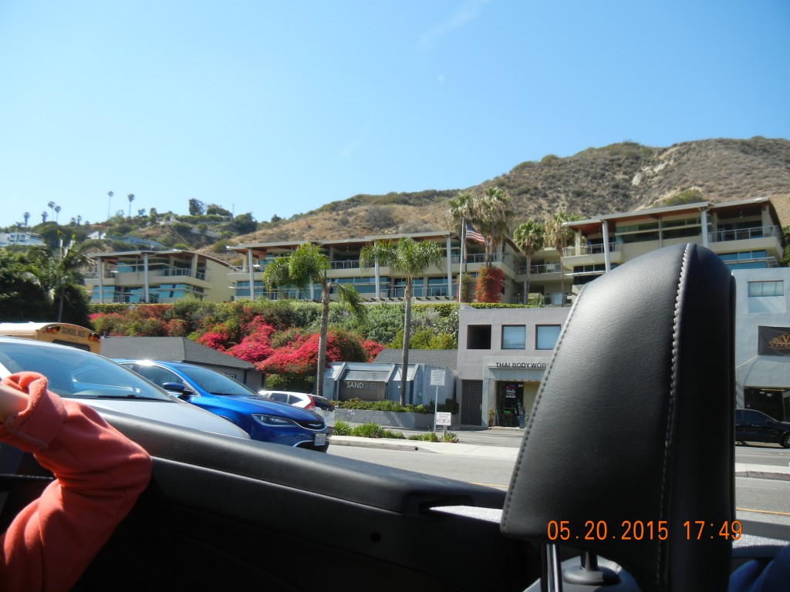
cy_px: 296
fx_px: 685
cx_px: 395
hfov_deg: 60.0
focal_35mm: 30
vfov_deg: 46.8
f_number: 3.5
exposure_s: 1/880
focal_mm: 5.4
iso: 160
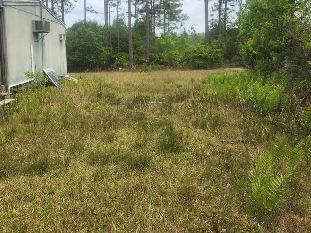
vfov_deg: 39.1
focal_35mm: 36
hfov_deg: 50.9
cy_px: 74
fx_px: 324
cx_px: 120
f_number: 1.8
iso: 20
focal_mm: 5.4
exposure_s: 1/1395
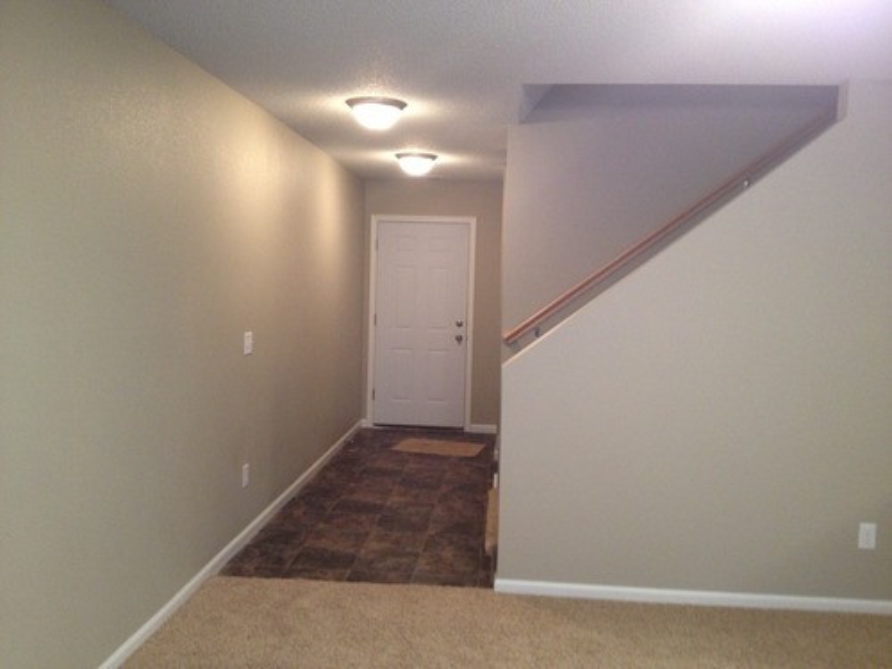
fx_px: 902
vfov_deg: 40.7
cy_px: 334
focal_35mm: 35
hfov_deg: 52.6
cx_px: 446
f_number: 2.4
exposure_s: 1/20
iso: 200
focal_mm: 4.28
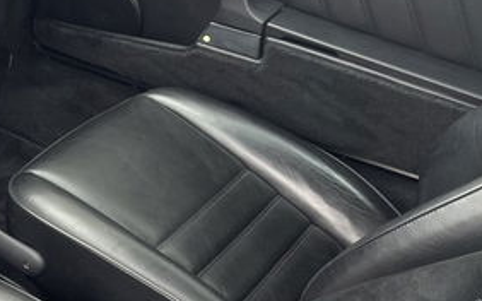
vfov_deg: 17.4
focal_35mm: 75
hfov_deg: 24.8
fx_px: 985
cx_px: -101
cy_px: 140
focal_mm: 5.1
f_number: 1.6
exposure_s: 1/171
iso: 64
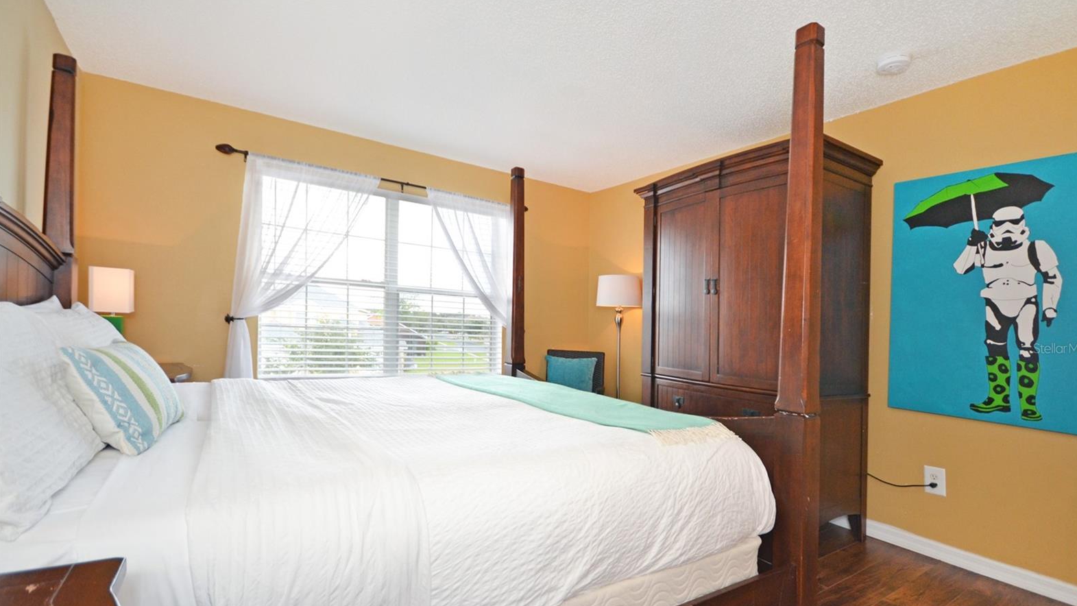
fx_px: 457
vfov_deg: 66.7
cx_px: 546
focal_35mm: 16
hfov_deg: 99.4
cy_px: 348
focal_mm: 10
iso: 400
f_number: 4
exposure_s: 1/60
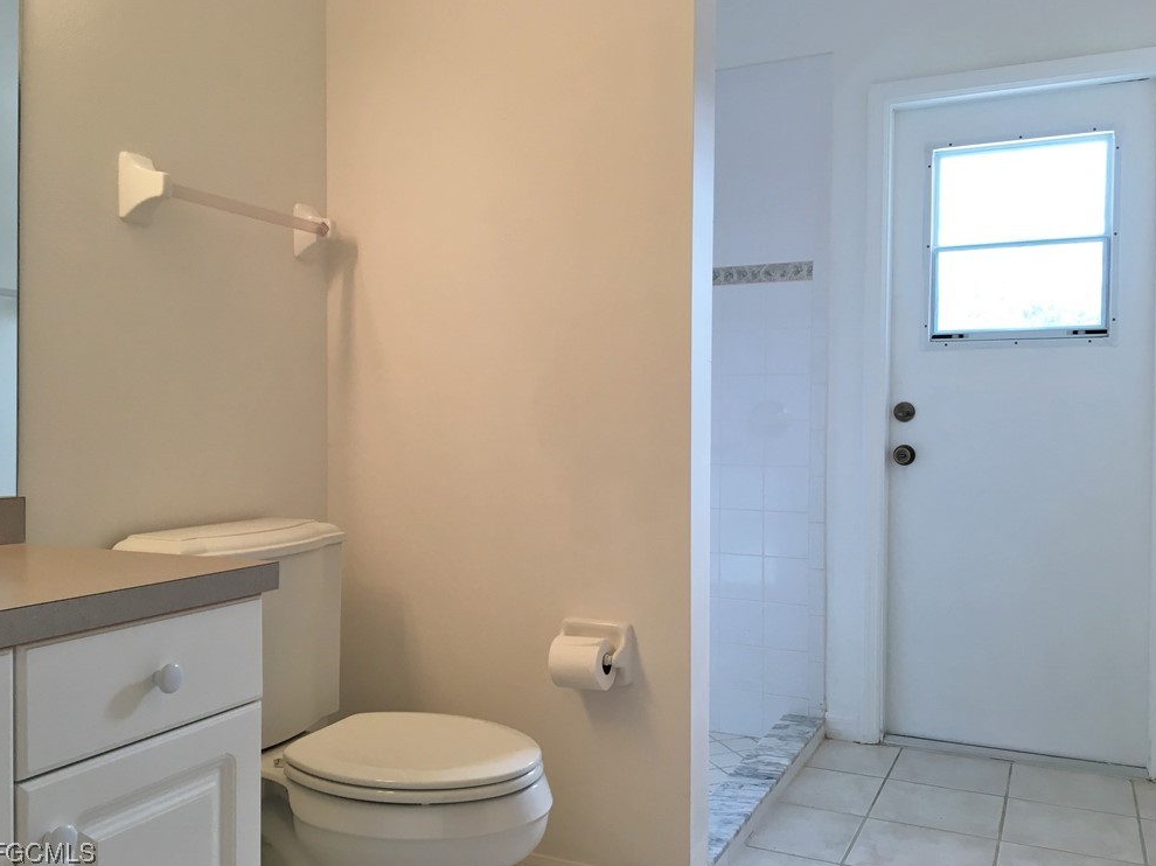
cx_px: 582
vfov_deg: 46.8
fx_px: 1002
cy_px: 431
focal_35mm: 30
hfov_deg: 60.0
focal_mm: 4.15
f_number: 2.2
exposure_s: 1/40
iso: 32
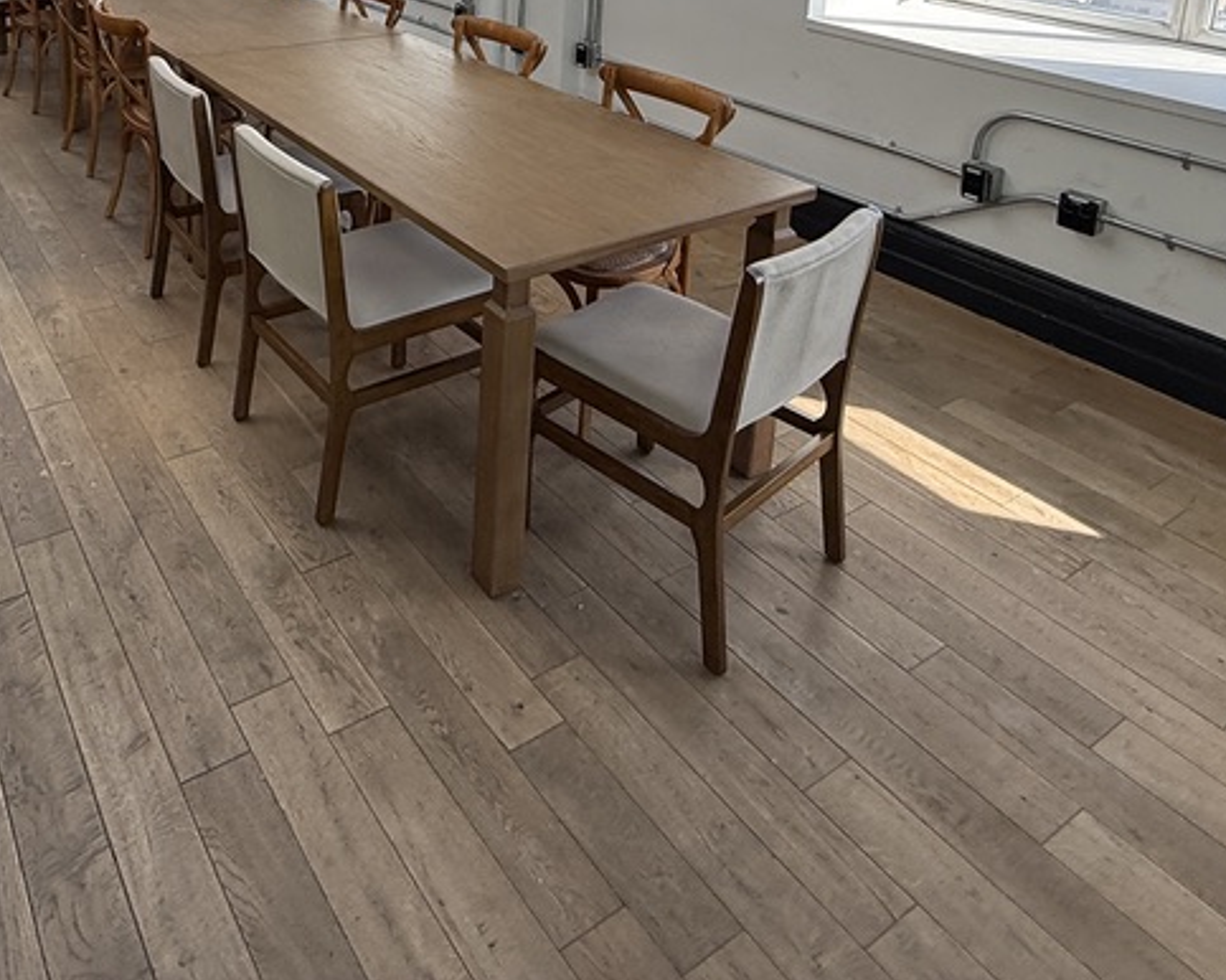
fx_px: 1052
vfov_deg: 43.2
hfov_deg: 58.8
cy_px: 10
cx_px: 386
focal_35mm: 29
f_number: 2.2
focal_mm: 2.22
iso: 64
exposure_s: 1/312
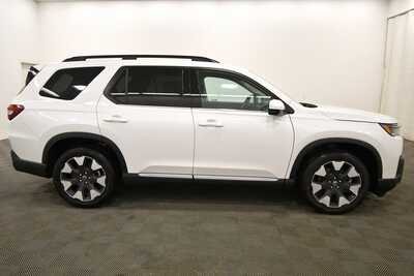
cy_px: 138
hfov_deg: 71.5
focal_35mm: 25
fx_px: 288
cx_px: 207
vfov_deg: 51.3
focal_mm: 17
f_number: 5.3
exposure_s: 1/250
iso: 800
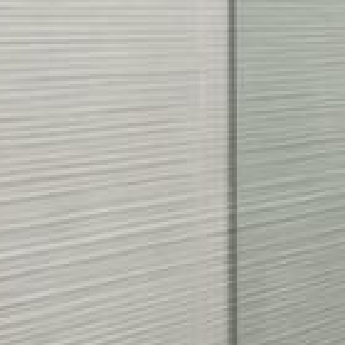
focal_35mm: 155
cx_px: 207
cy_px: 121
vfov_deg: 11.3
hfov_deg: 11.3
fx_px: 1748
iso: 640
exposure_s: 1/100
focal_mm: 16
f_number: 5
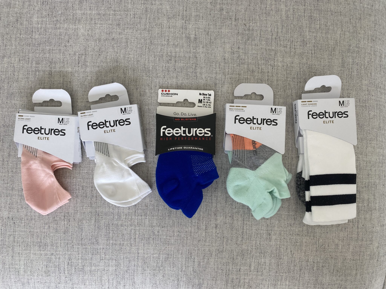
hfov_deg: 67.3
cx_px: 193
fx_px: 290
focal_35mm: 26
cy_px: 144
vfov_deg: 53.1
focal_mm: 4.25
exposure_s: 1/122
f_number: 1.8
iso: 64
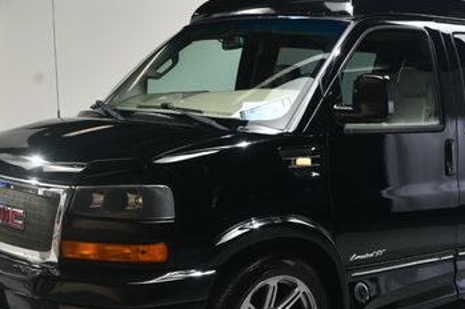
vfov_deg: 20.5
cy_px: 206
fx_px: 852
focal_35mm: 66
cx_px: 334
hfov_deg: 30.2
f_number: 10
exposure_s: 1/160
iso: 100
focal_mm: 24
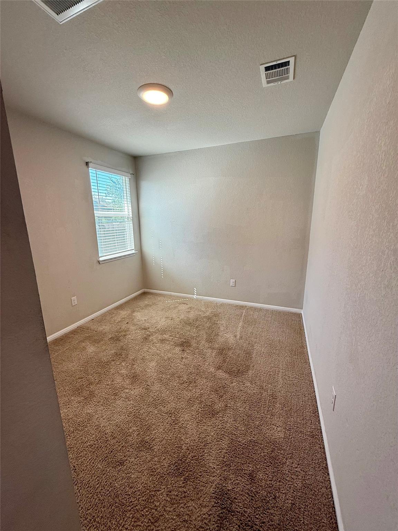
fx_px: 215
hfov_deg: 85.7
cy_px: 266
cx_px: 199
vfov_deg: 102.1
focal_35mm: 14
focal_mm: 2.22
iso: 80
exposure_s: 1/120
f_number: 2.2
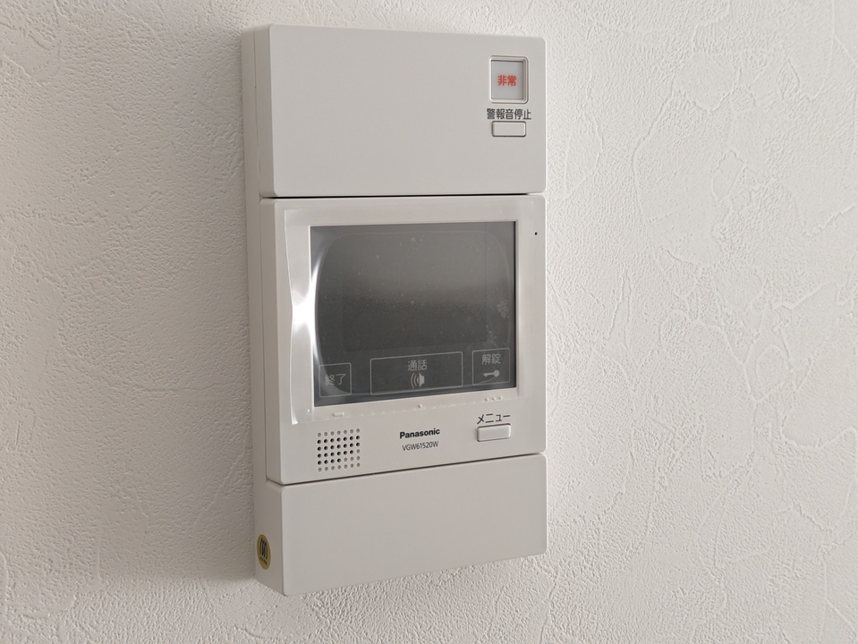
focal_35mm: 51
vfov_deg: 28.6
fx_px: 1265
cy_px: 322
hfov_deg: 37.5
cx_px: 429
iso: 105
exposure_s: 1/24
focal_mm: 5.43
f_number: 1.89
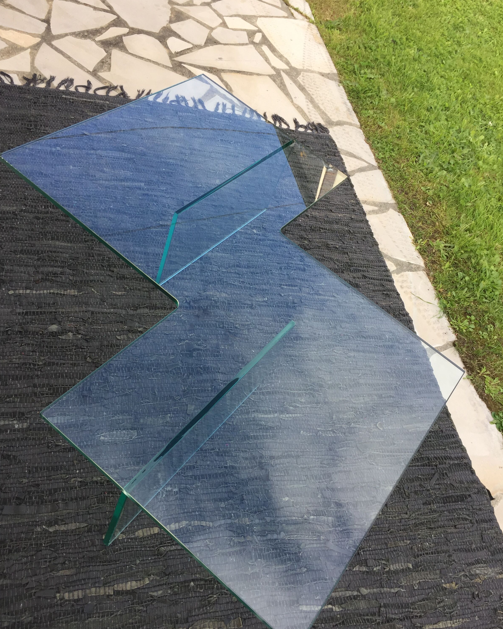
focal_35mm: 31
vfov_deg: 57.2
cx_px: 246
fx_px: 577
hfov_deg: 47.1
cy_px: 326
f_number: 2.2
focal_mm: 4.15
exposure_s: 1/599
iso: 32
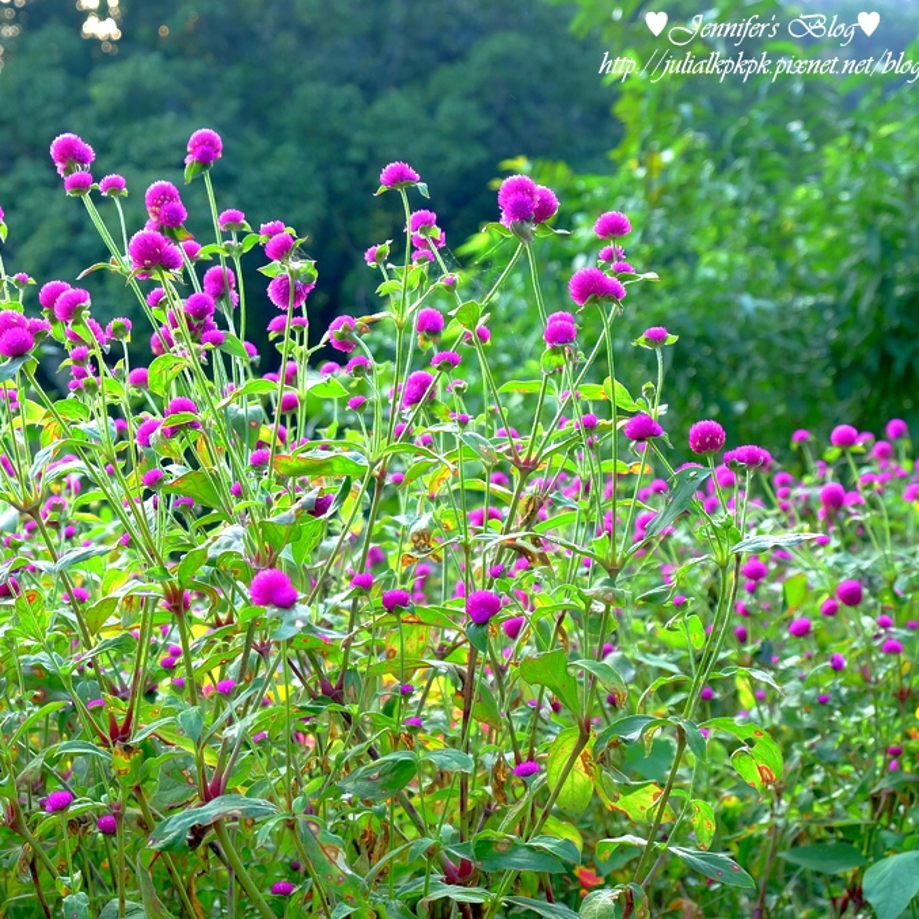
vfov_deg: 27.3
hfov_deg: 26.9
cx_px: 233
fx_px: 1892
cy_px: 460
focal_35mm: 63
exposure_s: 1/125
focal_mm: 32.9
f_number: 5.6
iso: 800
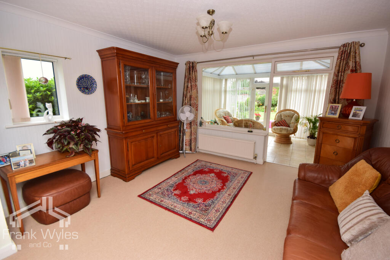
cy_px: 130
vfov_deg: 77.3
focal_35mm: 15
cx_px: 195
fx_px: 163
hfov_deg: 100.4
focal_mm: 10
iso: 320
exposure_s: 1/60
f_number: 9
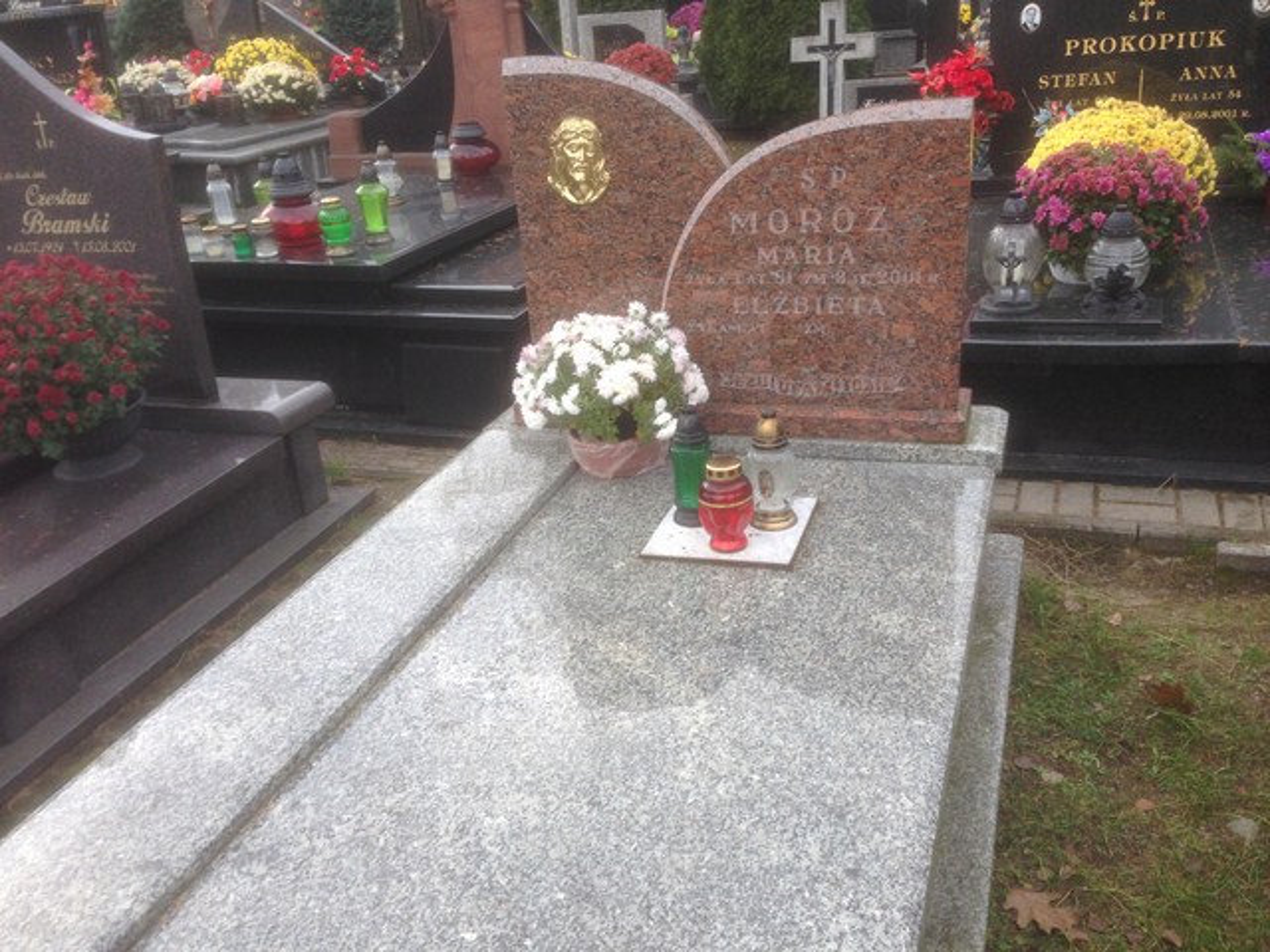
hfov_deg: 55.4
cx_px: 635
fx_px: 1211
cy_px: 476
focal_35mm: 33
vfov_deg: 42.9
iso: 50
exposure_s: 1/147
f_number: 2.4
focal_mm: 4.12
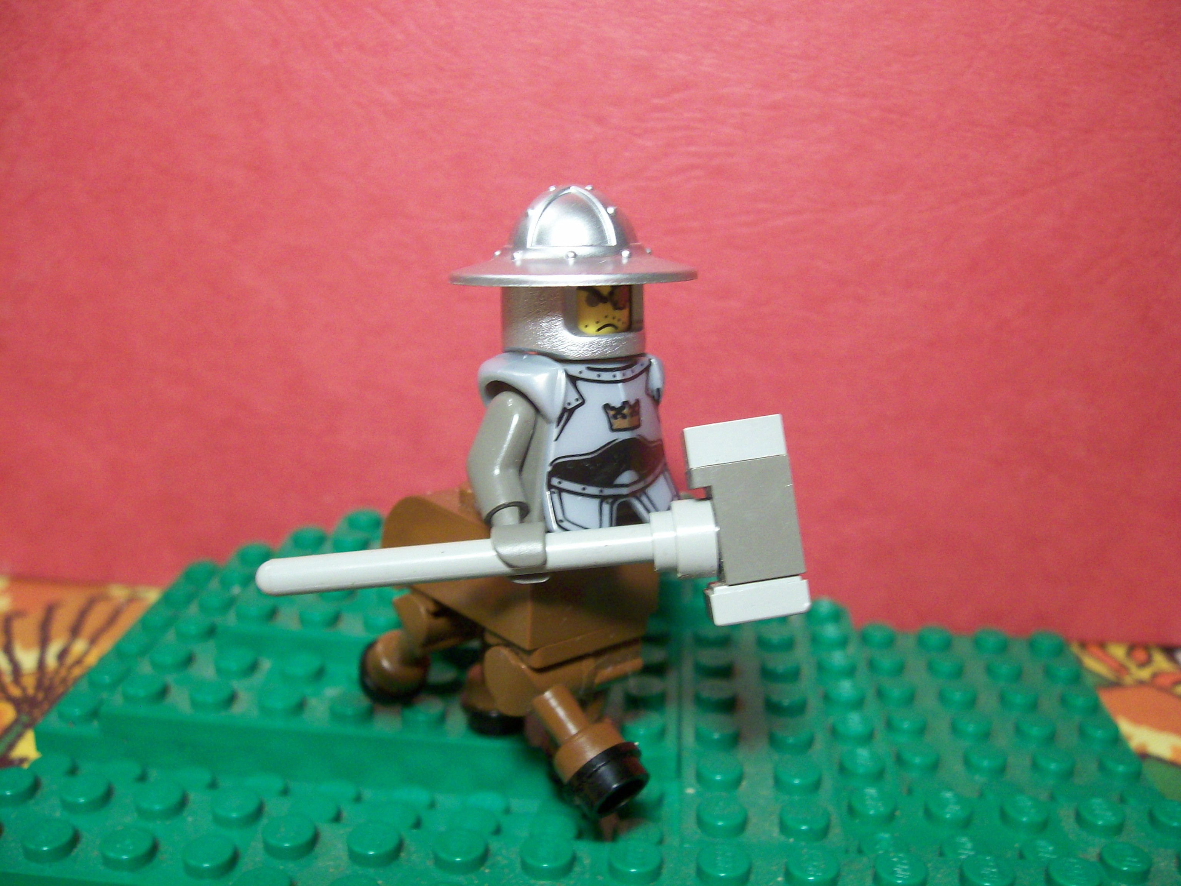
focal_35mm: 35
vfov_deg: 40.7
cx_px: 590
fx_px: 1194
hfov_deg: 52.6
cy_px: 443
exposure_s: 1/17.6
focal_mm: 5.8
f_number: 2.8
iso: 160
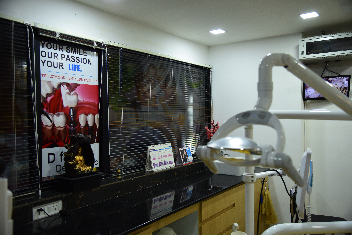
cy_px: 118
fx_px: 313
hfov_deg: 58.7
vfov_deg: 41.1
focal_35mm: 32
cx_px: 176
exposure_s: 1/100
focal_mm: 32
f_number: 4
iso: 1600
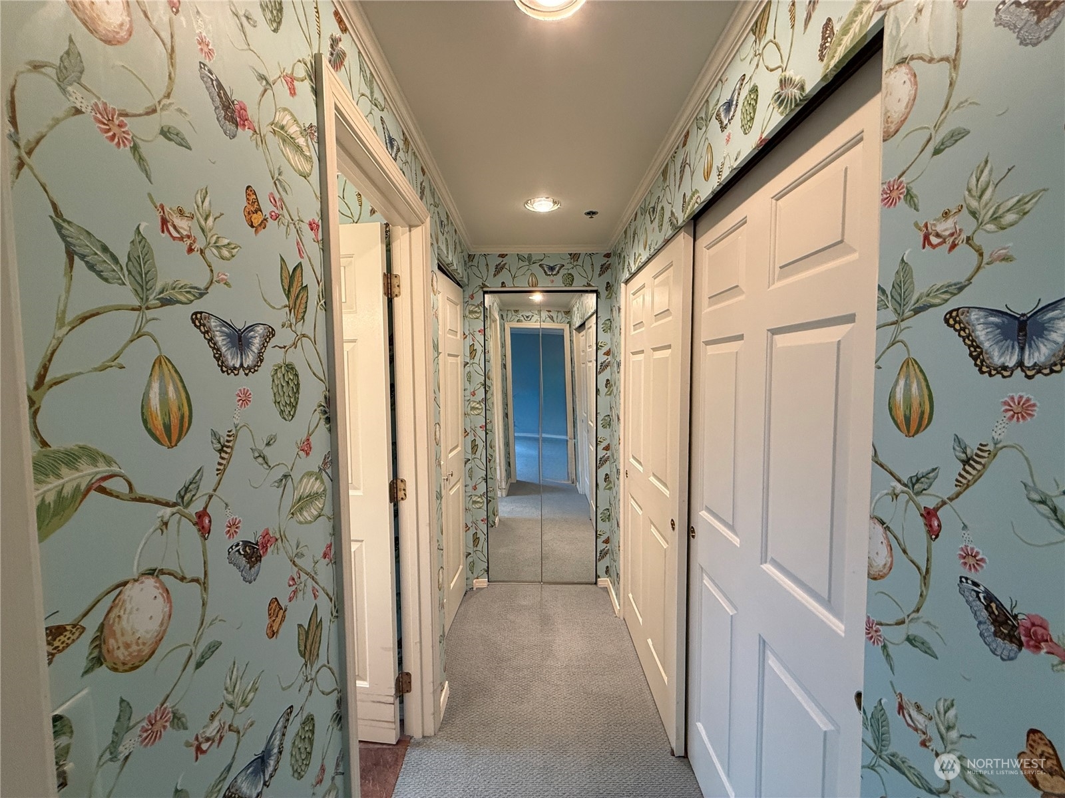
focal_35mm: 14
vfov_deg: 85.7
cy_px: 399
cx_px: 532
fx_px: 431
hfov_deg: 102.1
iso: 320
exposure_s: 1/120
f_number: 2.2
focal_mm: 2.22
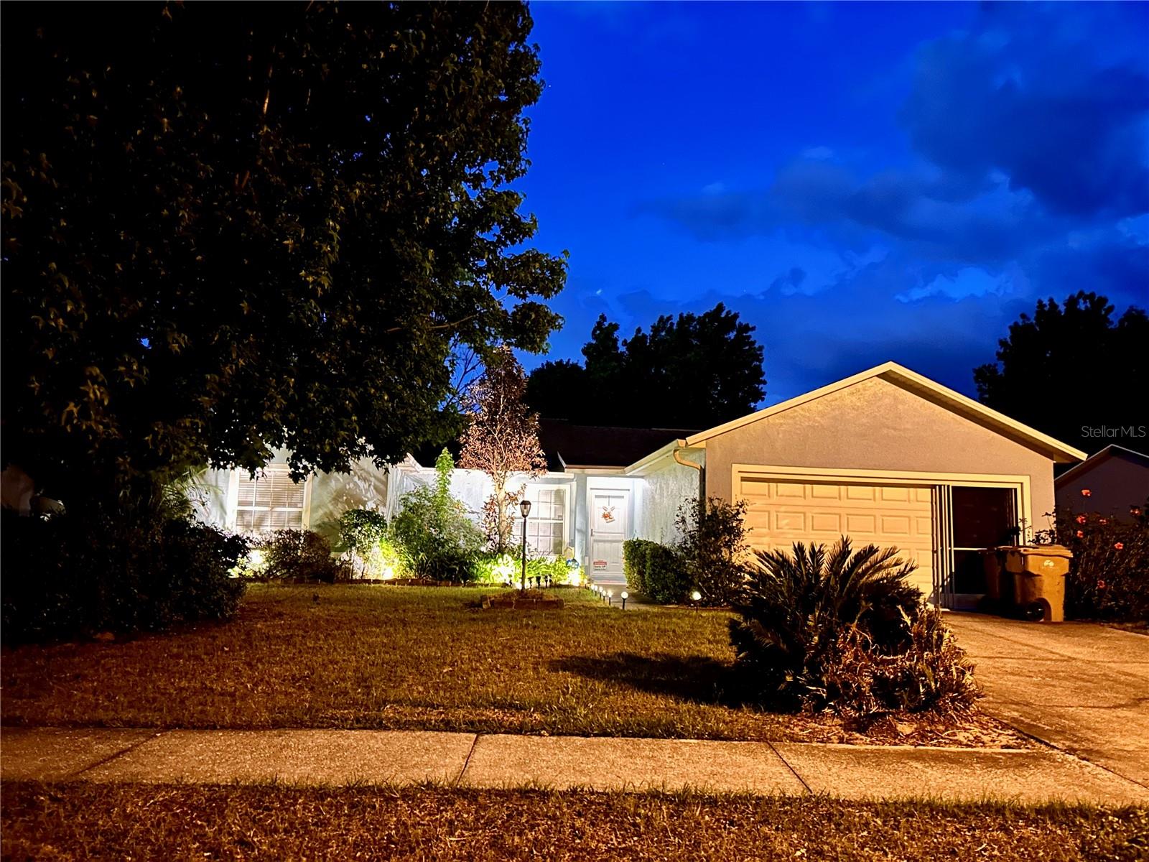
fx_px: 863
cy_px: 431
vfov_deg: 53.1
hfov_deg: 67.3
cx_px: 574
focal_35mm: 26
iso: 1000
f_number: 1.5
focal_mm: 5.7
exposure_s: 1/5
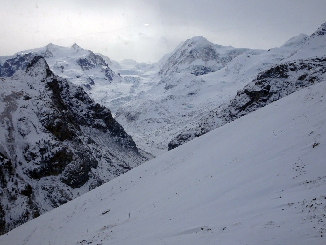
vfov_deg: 31.5
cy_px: 122
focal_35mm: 46
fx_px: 433
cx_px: 163
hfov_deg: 41.2
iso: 80
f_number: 4.5
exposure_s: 1/1000
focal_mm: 7.87
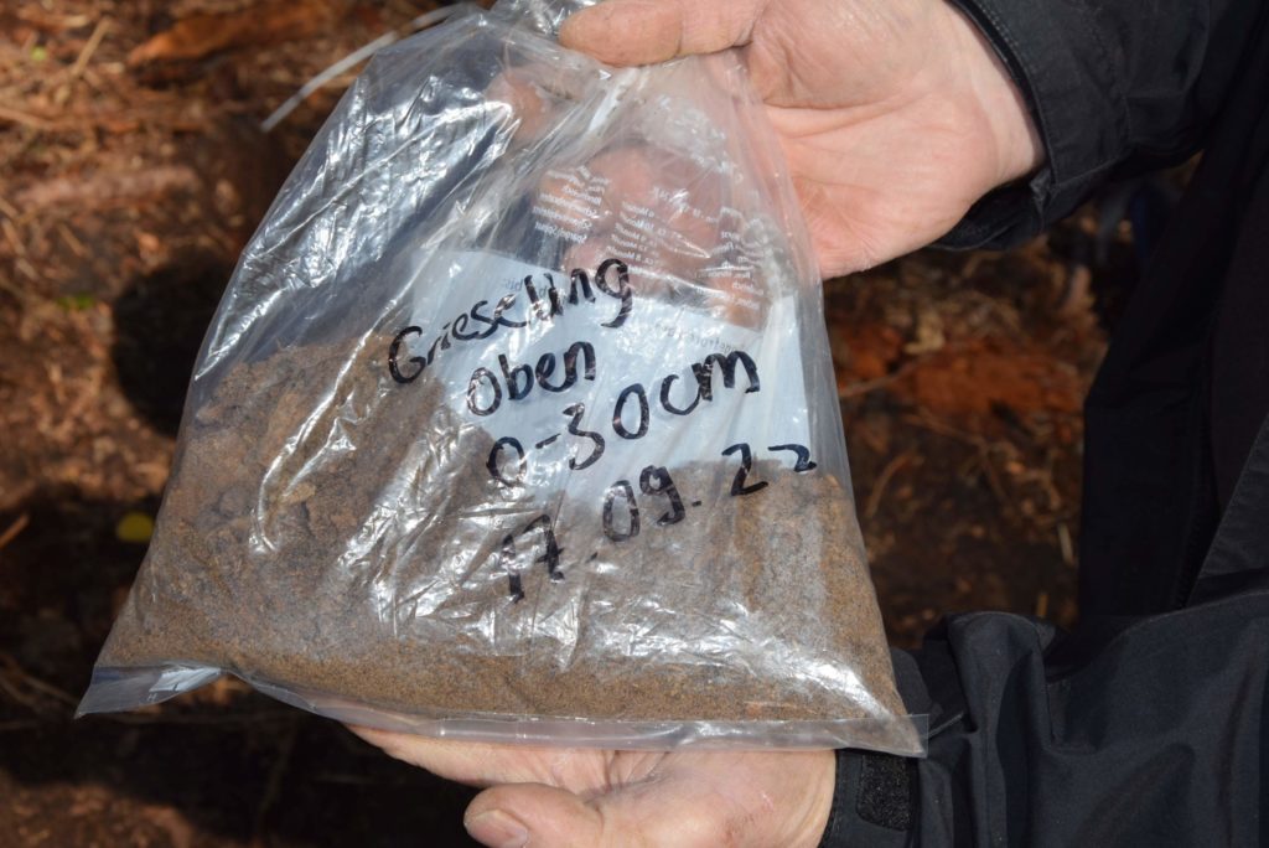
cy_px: 424
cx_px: 634
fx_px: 2381
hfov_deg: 29.8
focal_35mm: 68
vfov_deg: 20.2
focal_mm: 45
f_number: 10
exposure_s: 1/200
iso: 100
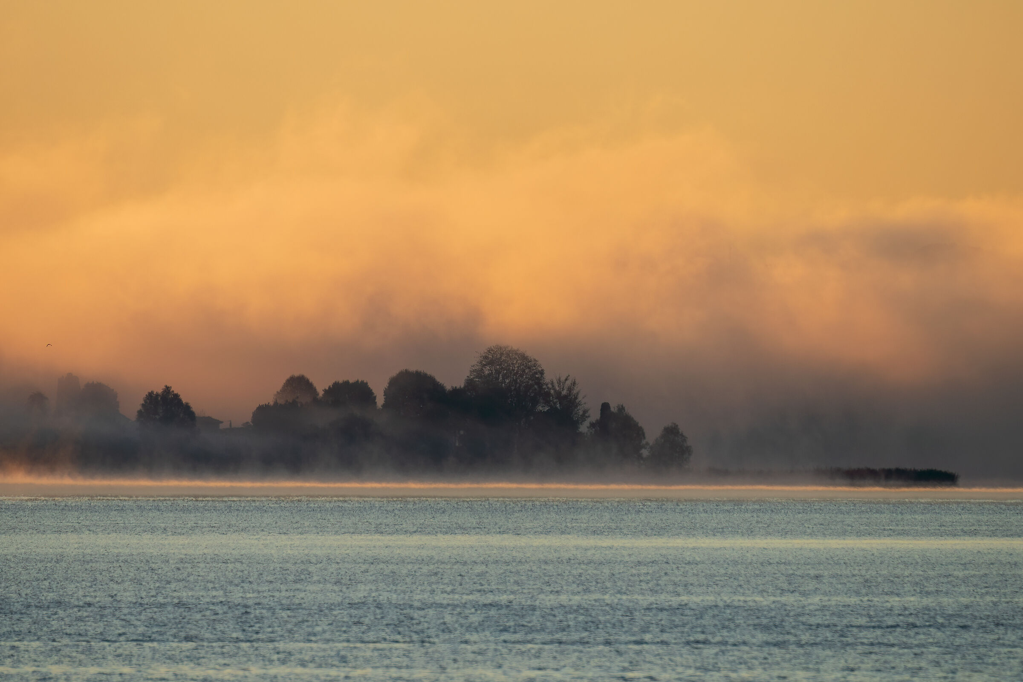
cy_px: 341
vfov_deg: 2.3
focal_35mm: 600
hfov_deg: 3.4
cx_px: 512
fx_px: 17049
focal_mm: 400
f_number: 8
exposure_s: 1/250
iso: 125
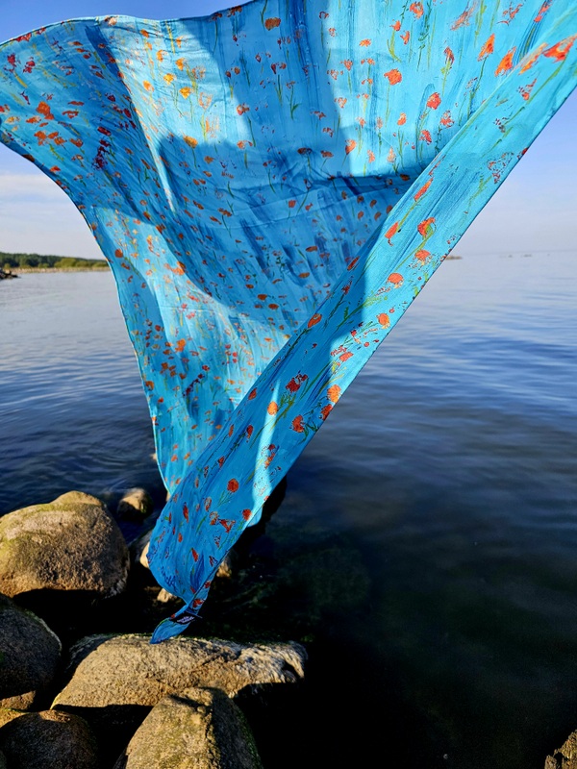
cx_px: 288
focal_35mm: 23
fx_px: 511
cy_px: 384
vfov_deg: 73.9
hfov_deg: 58.9
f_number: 1.7
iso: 16
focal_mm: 6.3
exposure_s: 1/769
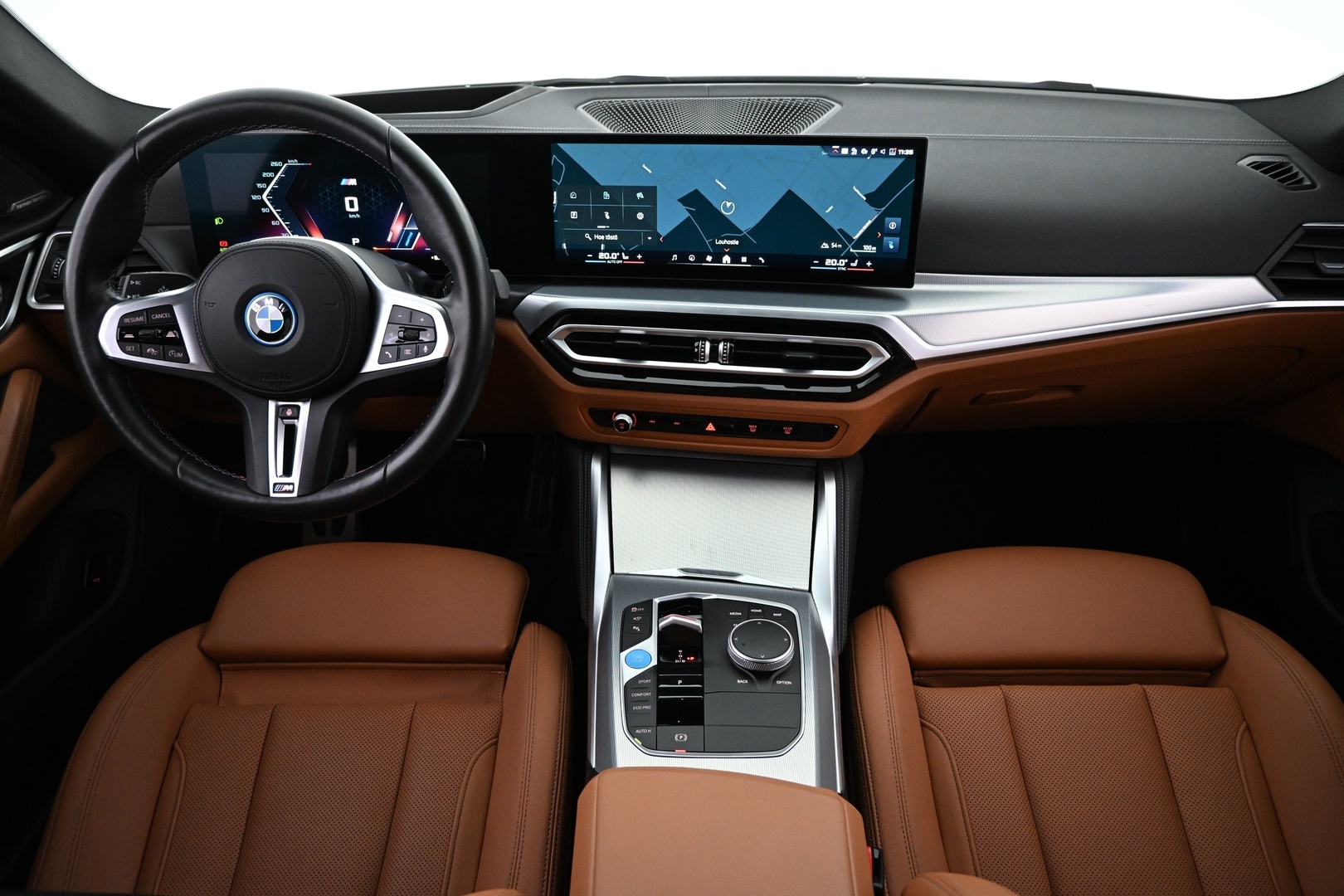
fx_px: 896
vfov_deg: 53.1
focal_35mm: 24
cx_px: 672
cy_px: 448
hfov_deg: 73.7
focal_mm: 16
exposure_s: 1/30
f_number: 3.5
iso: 1600
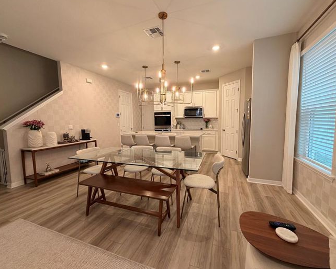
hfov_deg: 96.8
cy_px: 132
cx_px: 171
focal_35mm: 15
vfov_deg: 84.1
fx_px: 149
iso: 160
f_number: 2.2
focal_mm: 2.22
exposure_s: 1/60
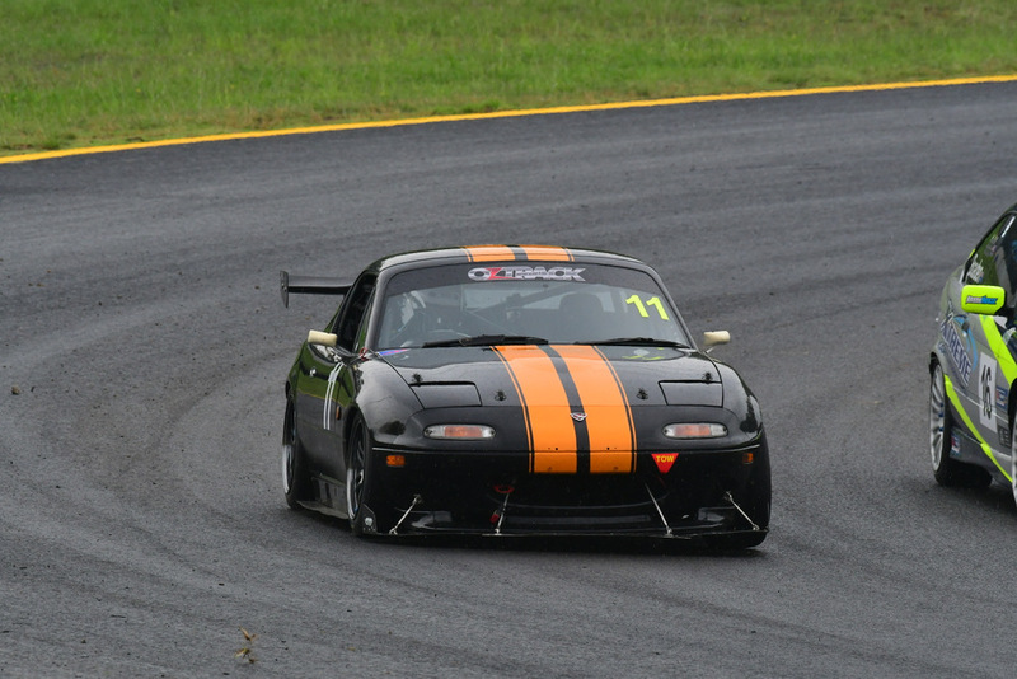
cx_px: 508
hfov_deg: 3.4
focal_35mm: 600
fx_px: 16955
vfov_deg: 2.3
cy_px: 340
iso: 1000
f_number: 11
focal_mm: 400
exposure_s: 1/640
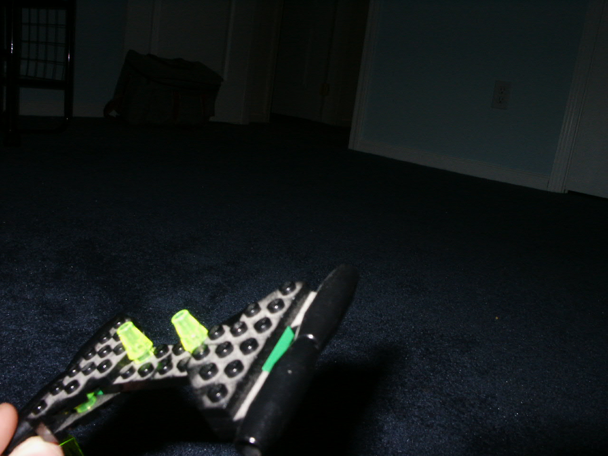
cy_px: 228
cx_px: 304
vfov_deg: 40.7
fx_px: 615
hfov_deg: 52.6
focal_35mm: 35
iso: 200
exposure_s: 1/45
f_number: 6.7
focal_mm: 7.18
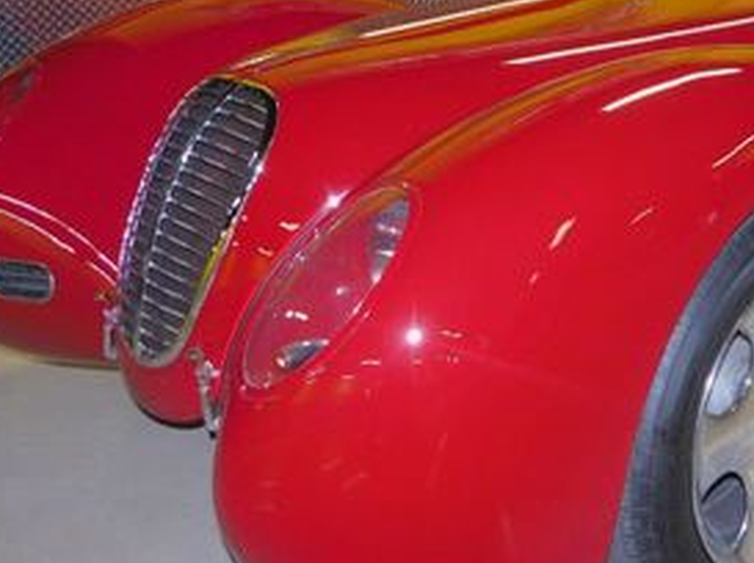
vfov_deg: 26.1
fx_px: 1175
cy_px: 58
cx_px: 624
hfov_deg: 34.3
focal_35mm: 54
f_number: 3
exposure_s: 1/30
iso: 200
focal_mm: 4
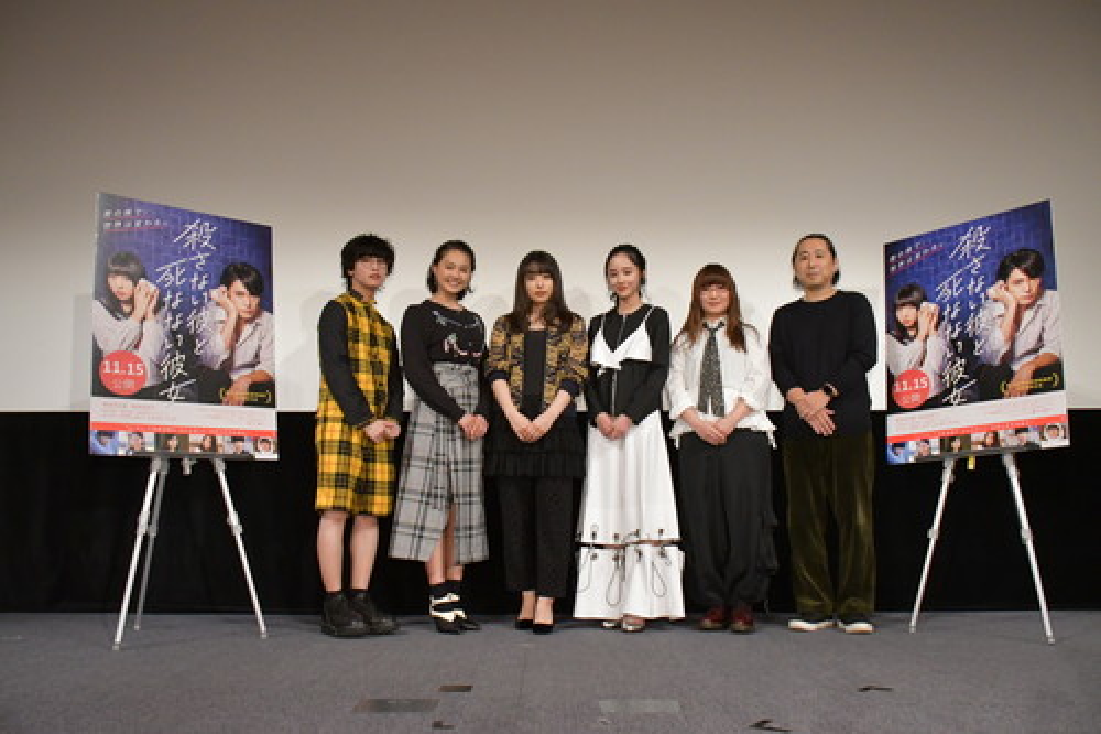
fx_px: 963
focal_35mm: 32
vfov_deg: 41.7
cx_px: 550
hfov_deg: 59.5
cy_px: 367
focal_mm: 21
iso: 5000
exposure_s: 1/250
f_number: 8
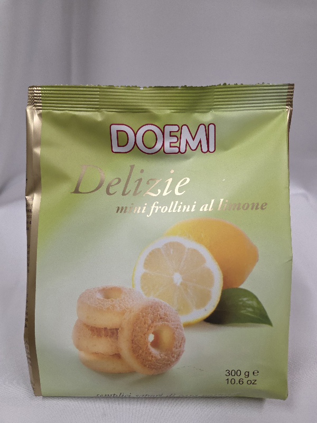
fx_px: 281
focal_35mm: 23
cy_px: 212
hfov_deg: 58.9
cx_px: 158
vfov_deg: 73.9
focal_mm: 6.3
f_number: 1.7
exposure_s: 1/101
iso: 320
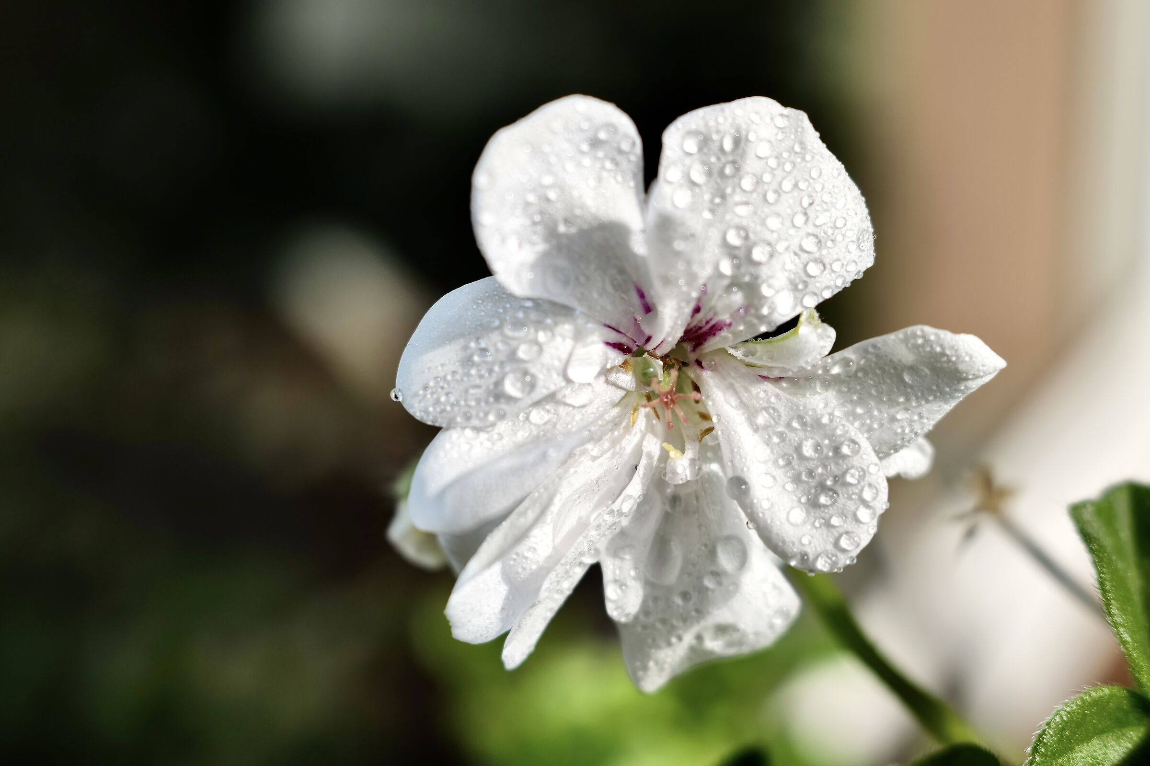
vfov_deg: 20.0
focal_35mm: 68
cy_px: 383
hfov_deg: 29.7
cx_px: 575
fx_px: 2171
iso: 100
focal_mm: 45
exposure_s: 1/640
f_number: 4.5
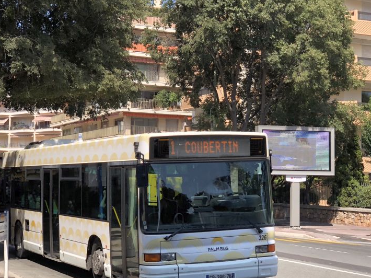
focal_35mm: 75
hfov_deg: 26.0
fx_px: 804
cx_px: 202
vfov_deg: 19.6
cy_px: 130
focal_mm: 6
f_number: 2.4
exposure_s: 1/649
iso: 16
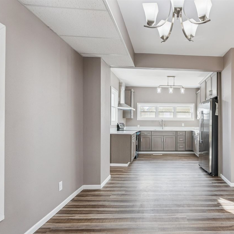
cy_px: 118
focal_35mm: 22
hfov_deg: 65.9
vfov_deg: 69.6
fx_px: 168
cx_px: 172
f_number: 9
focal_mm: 17
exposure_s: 1/40
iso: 800
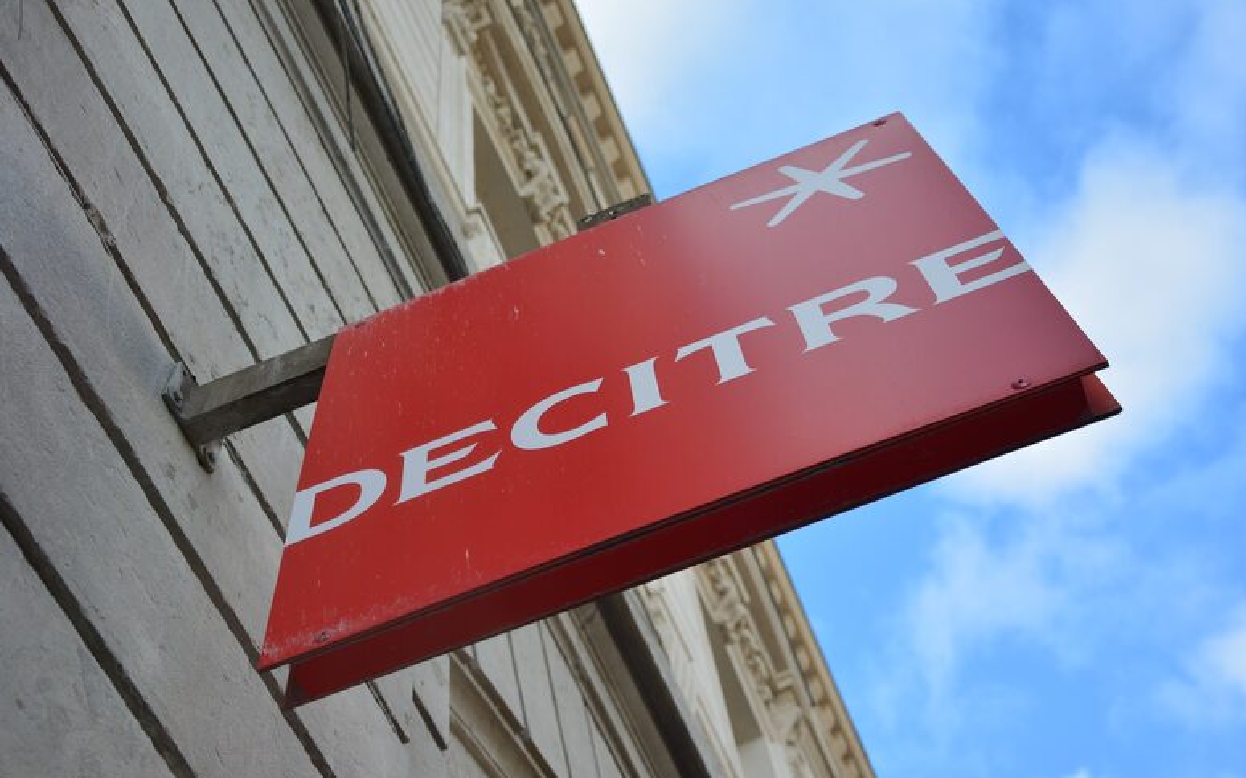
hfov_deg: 40.3
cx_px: 624
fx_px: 1698
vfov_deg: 25.8
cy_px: 387
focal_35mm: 50
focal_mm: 32
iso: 125
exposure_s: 1/250
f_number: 4.2
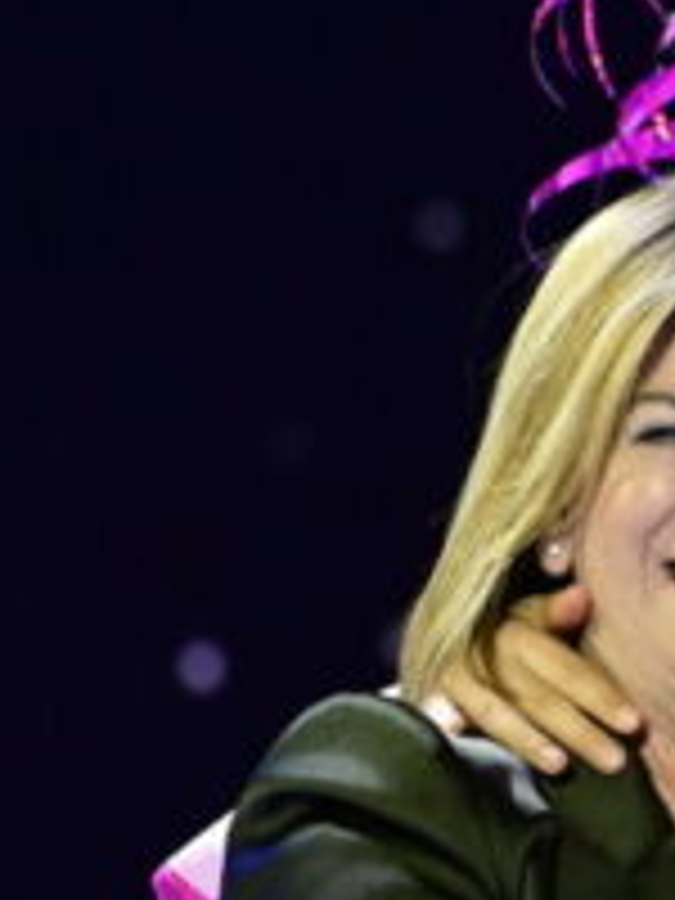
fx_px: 19188
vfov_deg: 2.7
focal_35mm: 738
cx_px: 1179
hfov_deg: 2.0
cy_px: 1048
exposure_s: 1/640
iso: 3200
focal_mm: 150
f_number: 4
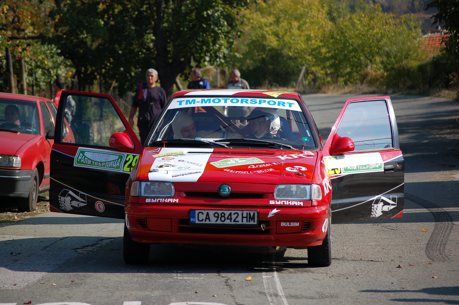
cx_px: 230
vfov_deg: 8.7
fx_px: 2006
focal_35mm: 158
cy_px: 152
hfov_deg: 13.1
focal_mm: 105
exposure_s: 1/1000
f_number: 4.8
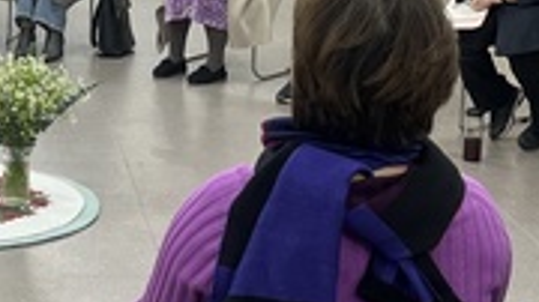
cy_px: -31
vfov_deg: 10.9
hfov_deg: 18.7
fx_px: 1571
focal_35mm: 110
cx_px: -63
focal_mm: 5.1
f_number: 1.6
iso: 100
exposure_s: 1/120
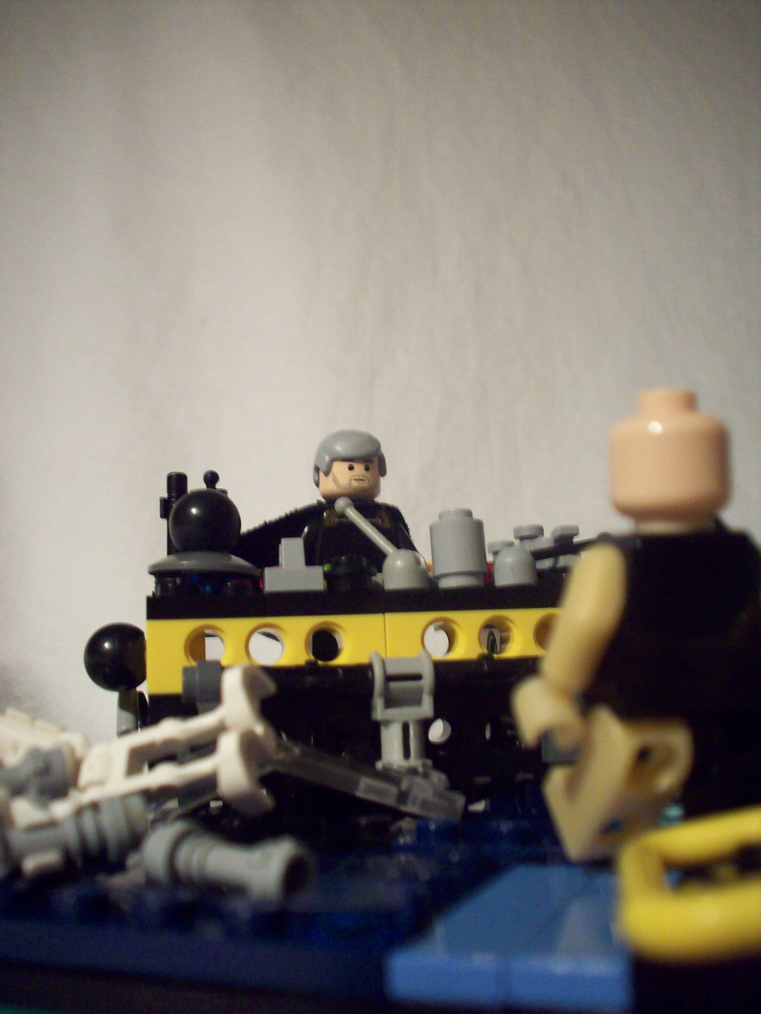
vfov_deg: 50.1
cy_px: 507
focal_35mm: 37
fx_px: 1085
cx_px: 380
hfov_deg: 38.7
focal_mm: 6.2
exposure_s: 1/10.5
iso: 160
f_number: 2.8
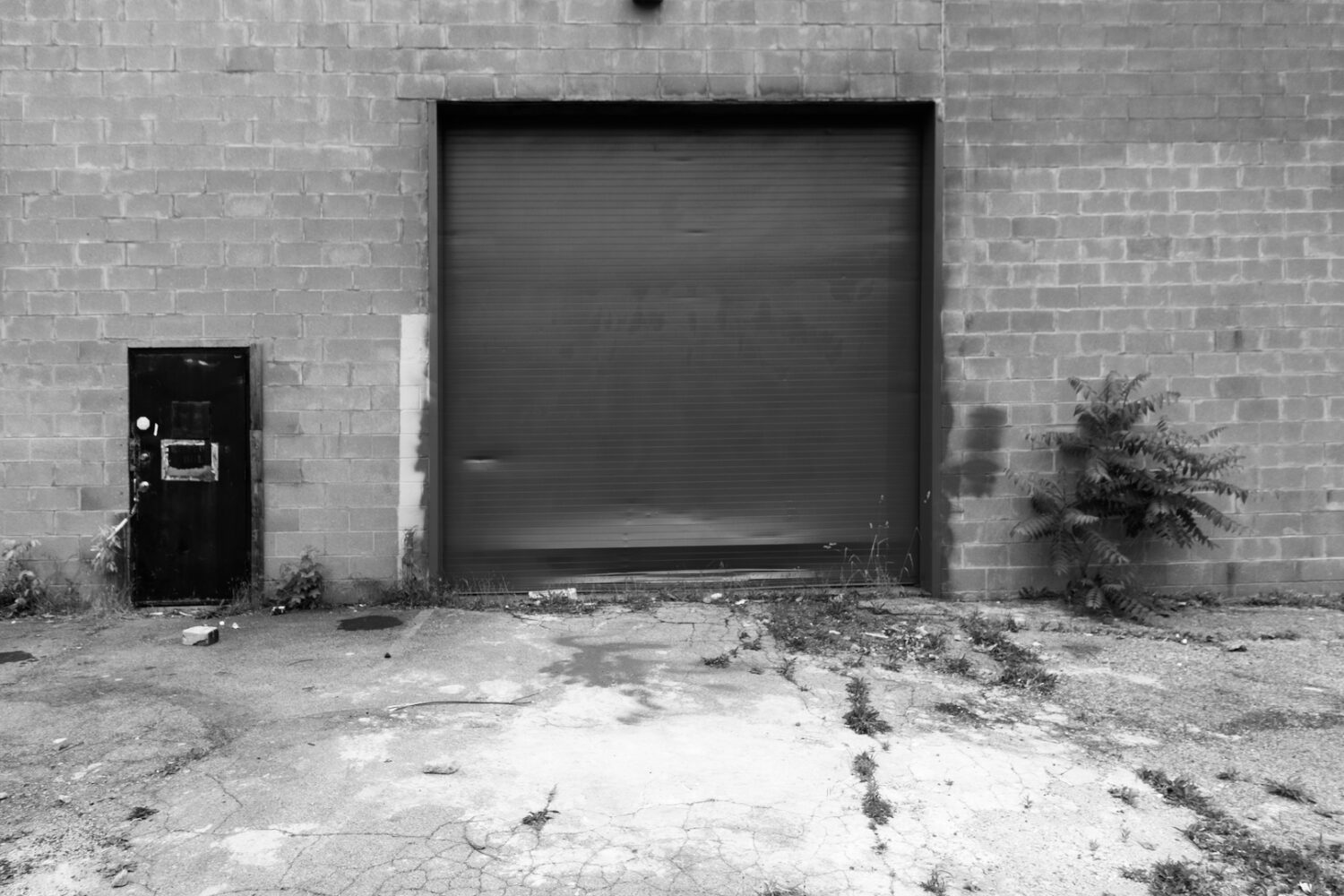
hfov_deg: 73.7
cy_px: 448
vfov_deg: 53.1
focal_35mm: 24
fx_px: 896
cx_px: 672
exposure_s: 1/500
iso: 125
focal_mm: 8.8
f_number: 4
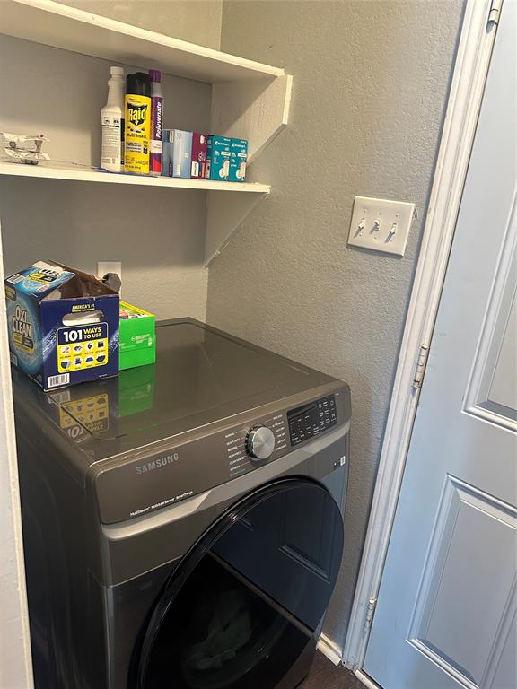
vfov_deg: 71.6
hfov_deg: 56.8
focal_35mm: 24
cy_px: 344
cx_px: 258
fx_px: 478
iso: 250
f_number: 1.78
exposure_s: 1/60
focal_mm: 6.86
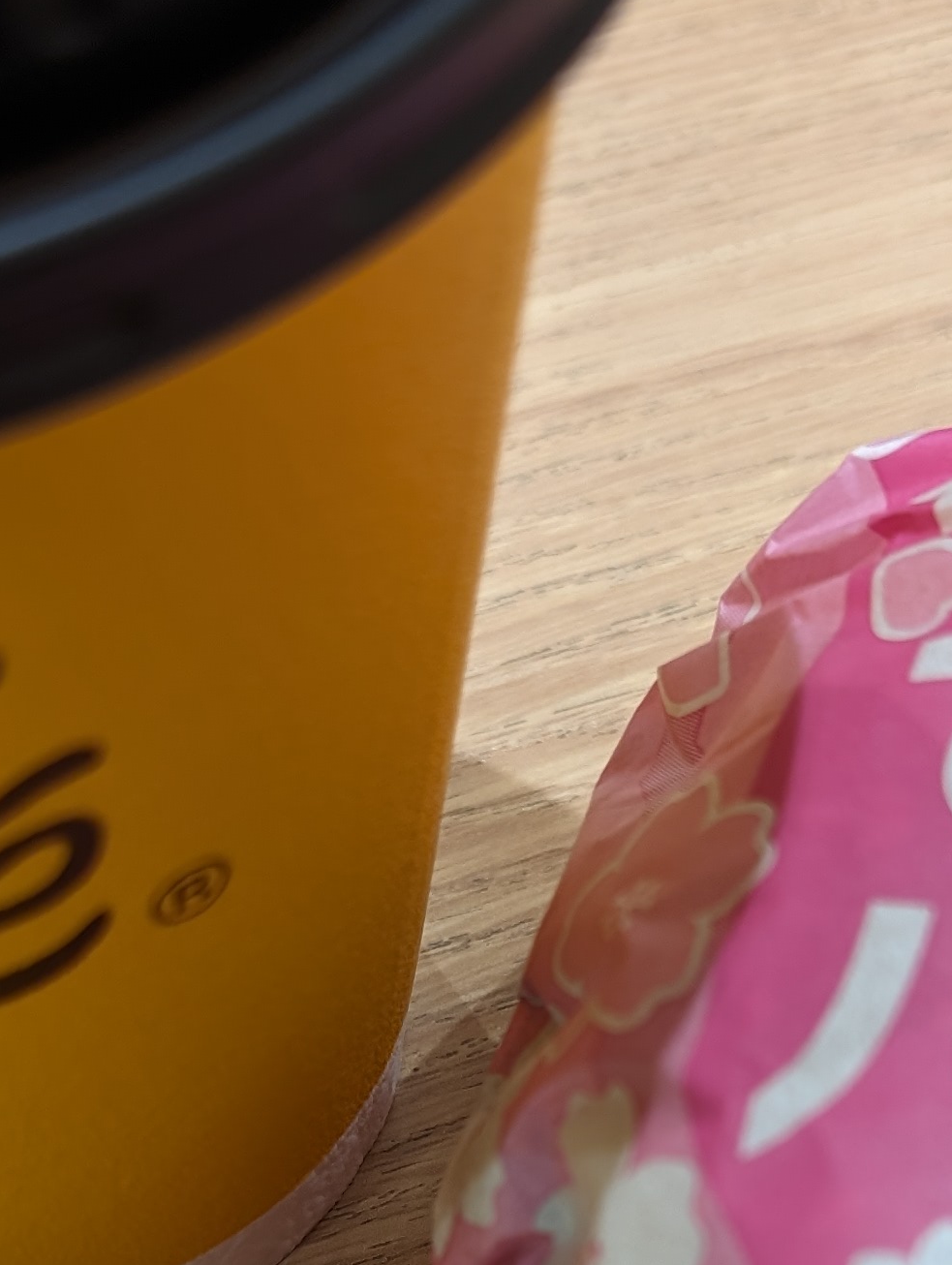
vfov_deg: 24.8
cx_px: 588
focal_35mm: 75
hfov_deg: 19.7
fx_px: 2744
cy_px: 1259
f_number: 1.68
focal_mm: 6.9
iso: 114
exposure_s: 1/110
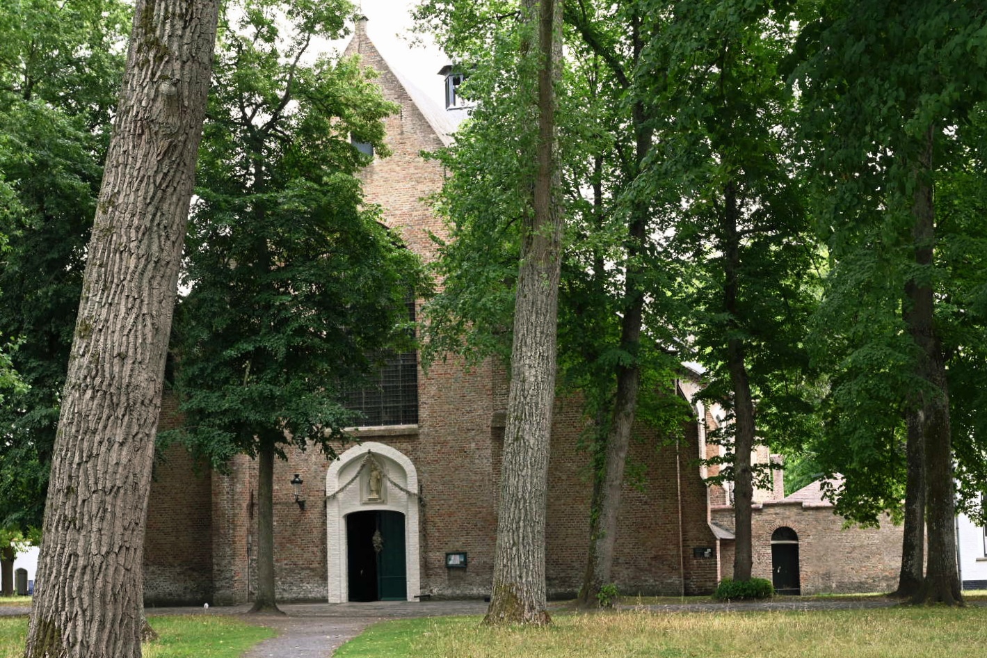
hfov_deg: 38.2
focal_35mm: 52
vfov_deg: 26.0
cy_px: 329
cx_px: 494
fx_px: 1426
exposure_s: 1/200
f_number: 7.1
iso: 400
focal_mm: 52
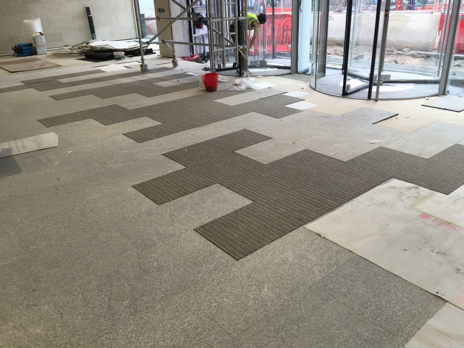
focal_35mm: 29
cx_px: 232
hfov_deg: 61.7
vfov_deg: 48.2
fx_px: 389
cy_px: 174
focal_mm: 4.15
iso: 40
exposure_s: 1/100
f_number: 2.2
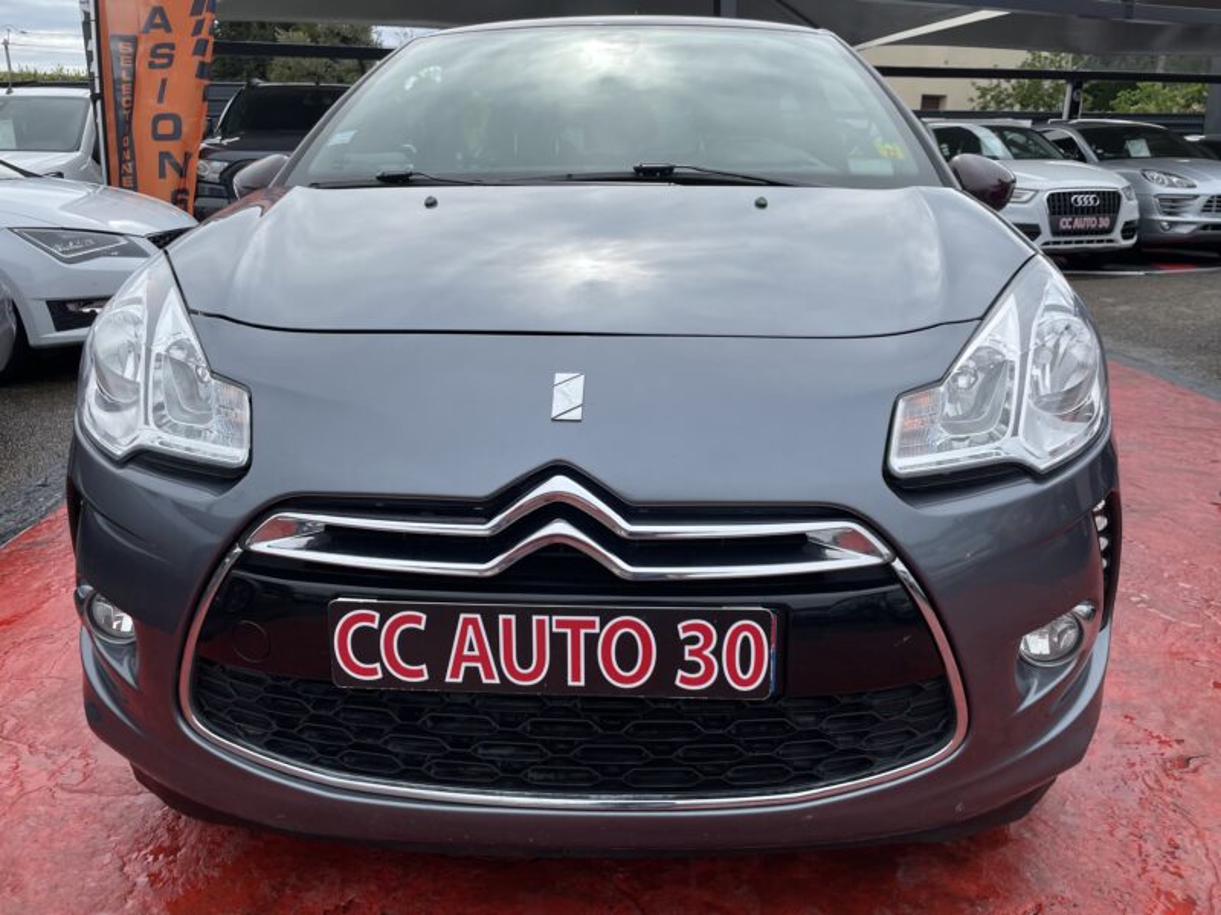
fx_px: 917
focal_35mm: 26
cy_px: 458
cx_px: 610
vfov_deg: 53.1
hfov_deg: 67.3
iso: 32
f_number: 1.6
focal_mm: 4.2
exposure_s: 1/2174
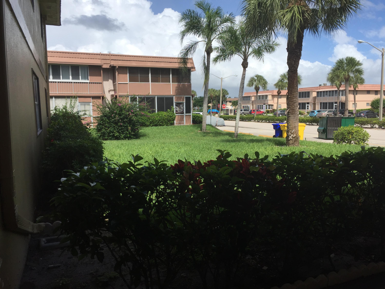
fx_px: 323
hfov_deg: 61.7
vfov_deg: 48.2
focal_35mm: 29
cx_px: 192
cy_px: 144
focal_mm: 4.15
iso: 32
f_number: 2.2
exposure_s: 1/2475
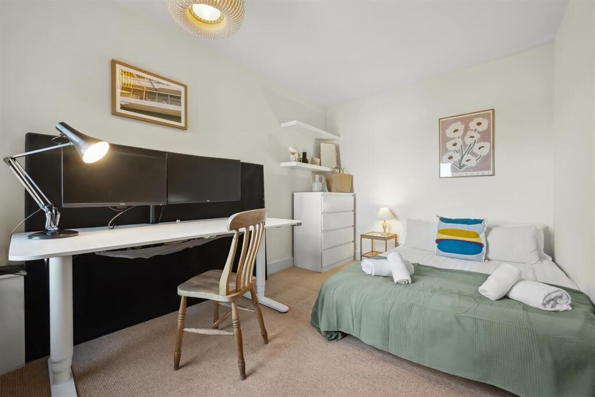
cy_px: 198
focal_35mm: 14
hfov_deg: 104.2
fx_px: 232
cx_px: 298
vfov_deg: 81.3
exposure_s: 1/20
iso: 640
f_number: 8
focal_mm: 14
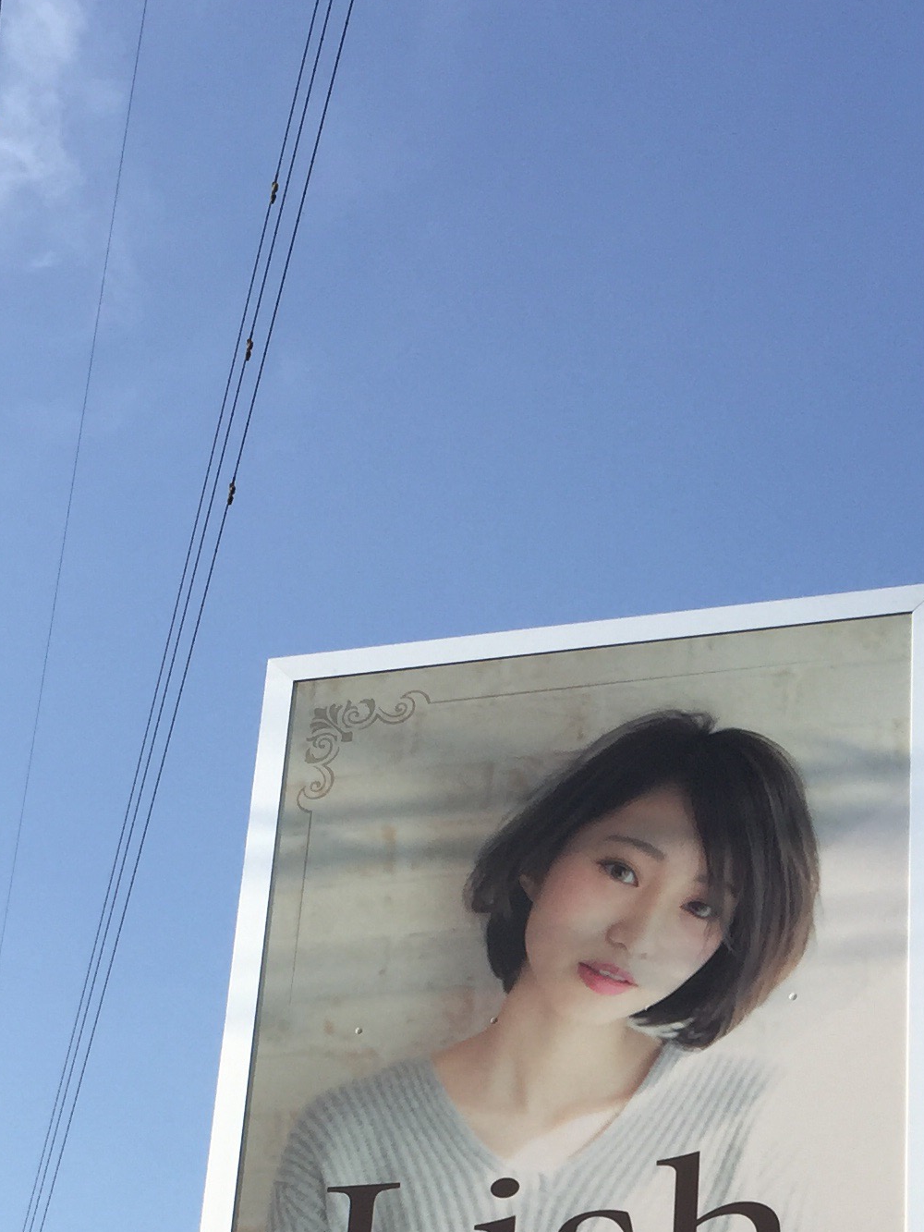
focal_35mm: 71
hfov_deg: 20.6
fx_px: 2527
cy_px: 1318
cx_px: 678
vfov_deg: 25.6
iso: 32
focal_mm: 4.15
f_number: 2.2
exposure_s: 1/1883
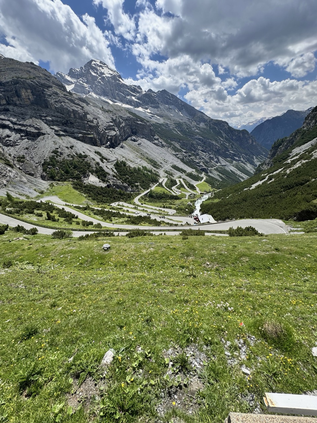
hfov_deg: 85.7
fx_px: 171
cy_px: 212
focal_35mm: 14
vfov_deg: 102.1
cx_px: 158
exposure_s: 1/1449
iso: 50
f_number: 2.2
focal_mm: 2.22
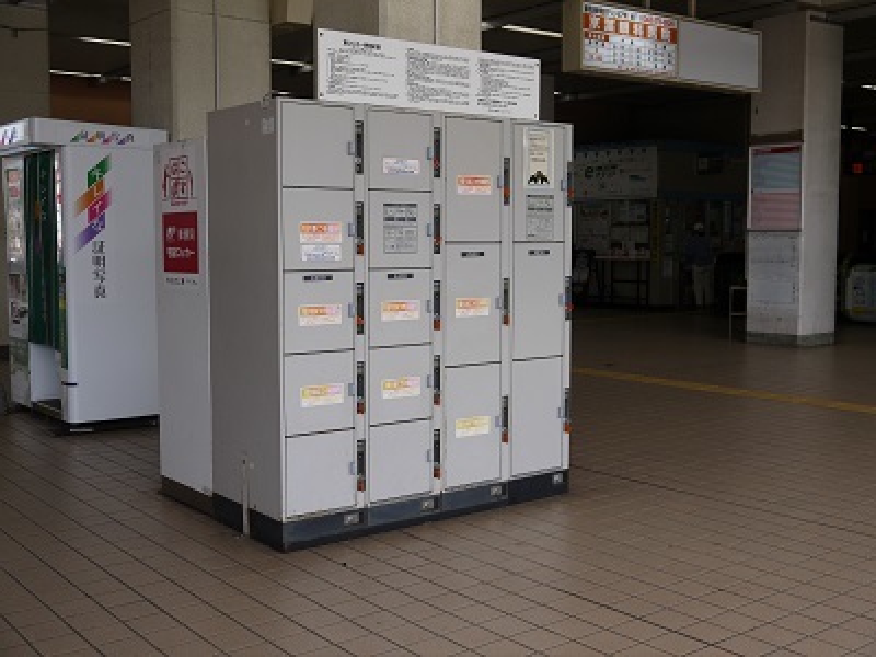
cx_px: 438
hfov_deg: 44.8
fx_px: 1063
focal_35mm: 42
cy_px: 328
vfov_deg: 34.3
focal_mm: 21
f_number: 5.6
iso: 160
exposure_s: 1/160
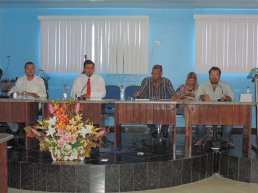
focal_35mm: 55
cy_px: 96
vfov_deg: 26.6
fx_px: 410
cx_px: 129
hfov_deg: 34.9
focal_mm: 9.8
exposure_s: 1/60
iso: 400
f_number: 3.7
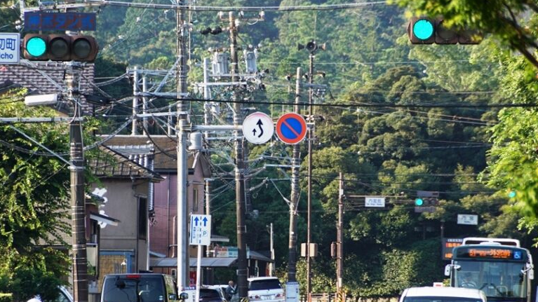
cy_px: 147
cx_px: 255
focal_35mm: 525
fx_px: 7488
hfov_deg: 4.1
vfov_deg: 2.3
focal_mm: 250
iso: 100
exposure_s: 1/60
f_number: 8
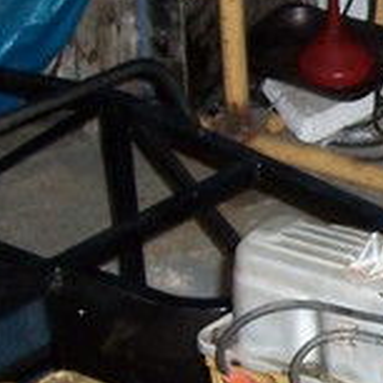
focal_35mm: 137
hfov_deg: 12.0
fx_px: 1715
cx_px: 618
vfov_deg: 12.7
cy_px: 245
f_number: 2.8
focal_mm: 5.6
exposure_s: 1/60
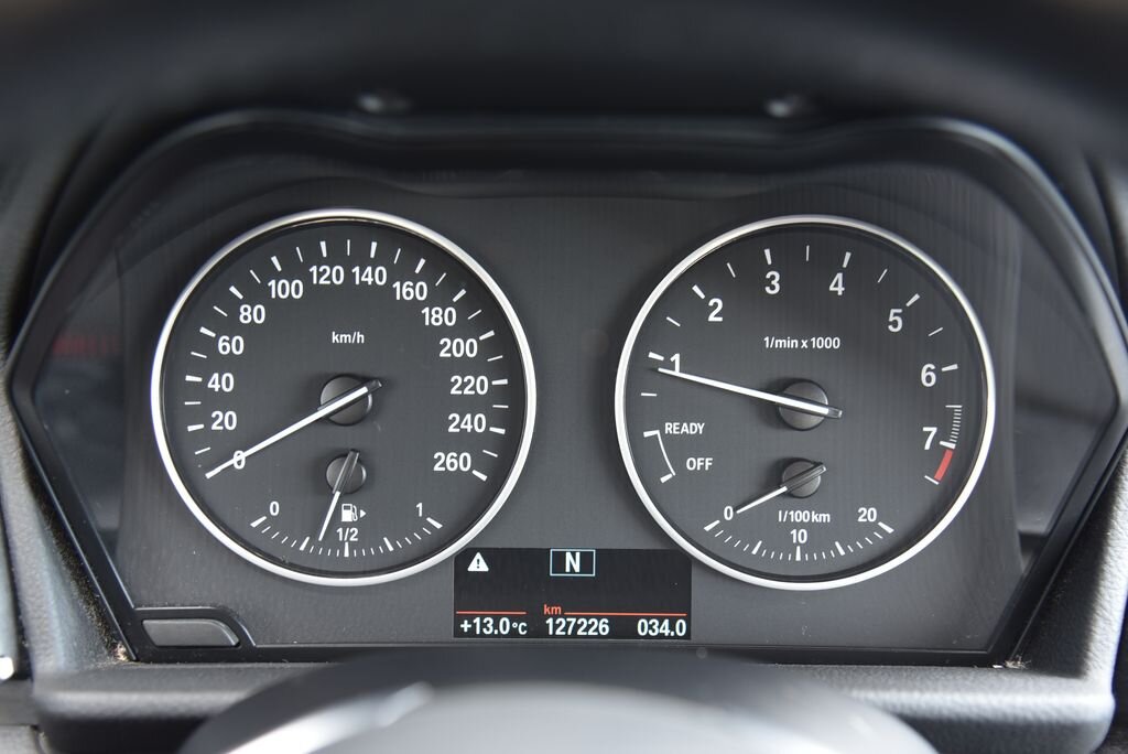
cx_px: 564
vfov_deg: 28.1
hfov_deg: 41.1
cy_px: 377
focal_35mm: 48
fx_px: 1505
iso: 500
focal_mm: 48
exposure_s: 1/15
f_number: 4
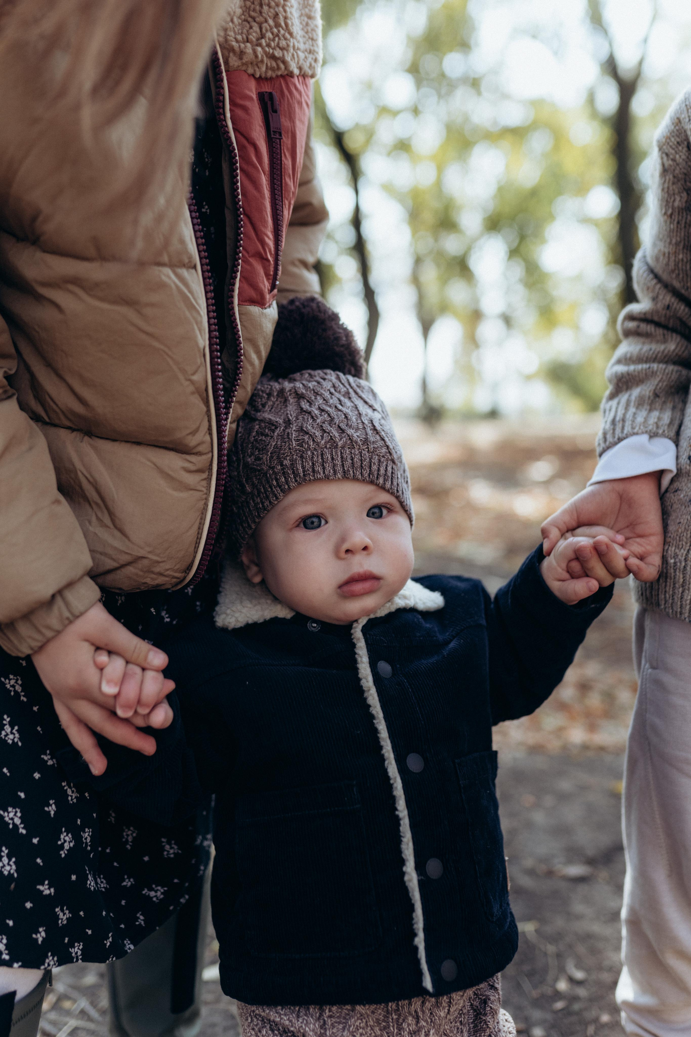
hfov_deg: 37.9
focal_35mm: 35
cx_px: 346
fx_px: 1008
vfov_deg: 54.4
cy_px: 518
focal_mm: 35
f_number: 2.2
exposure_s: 1/320
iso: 125
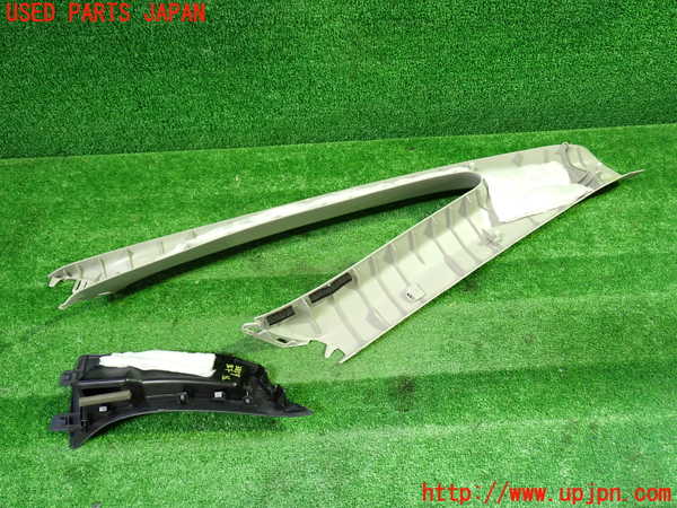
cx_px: 338
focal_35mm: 30
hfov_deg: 60.0
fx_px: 587
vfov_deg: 46.8
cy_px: 254
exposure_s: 1/30
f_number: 2.3
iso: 400
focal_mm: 5.4
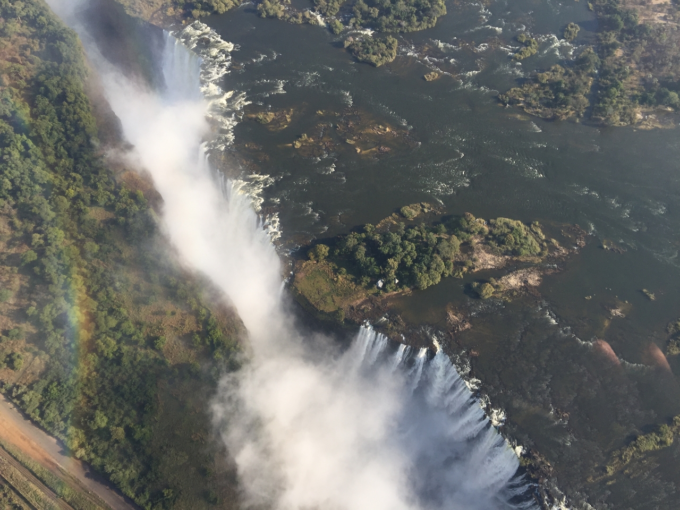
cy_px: 255
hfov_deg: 61.7
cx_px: 340
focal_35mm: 29
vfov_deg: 48.2
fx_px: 570
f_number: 2.2
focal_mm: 4.15
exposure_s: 1/1014
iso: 32
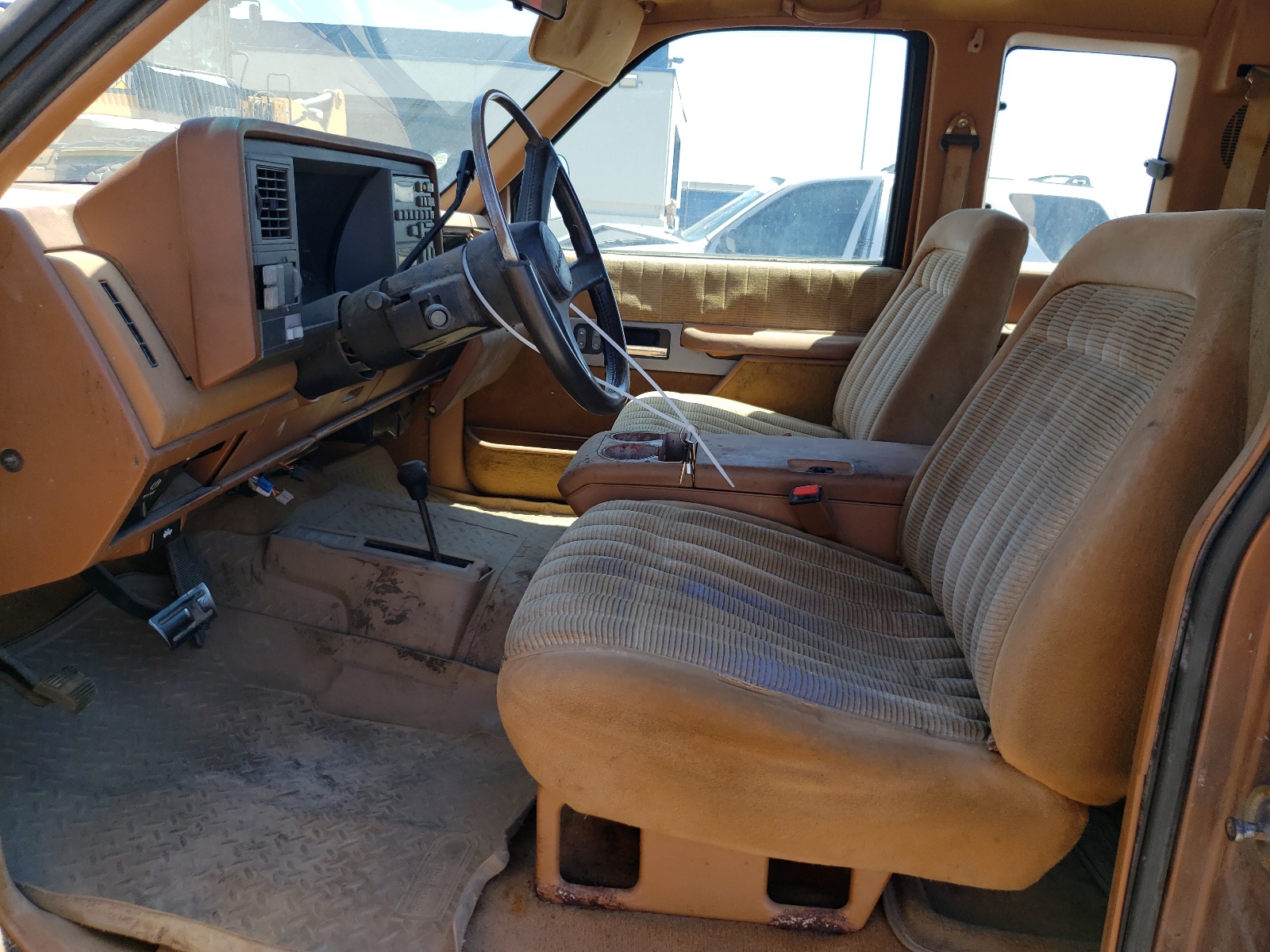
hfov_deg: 67.3
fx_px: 954
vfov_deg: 53.1
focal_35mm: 26
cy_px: 476
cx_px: 635
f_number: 1.5
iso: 50
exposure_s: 1/625
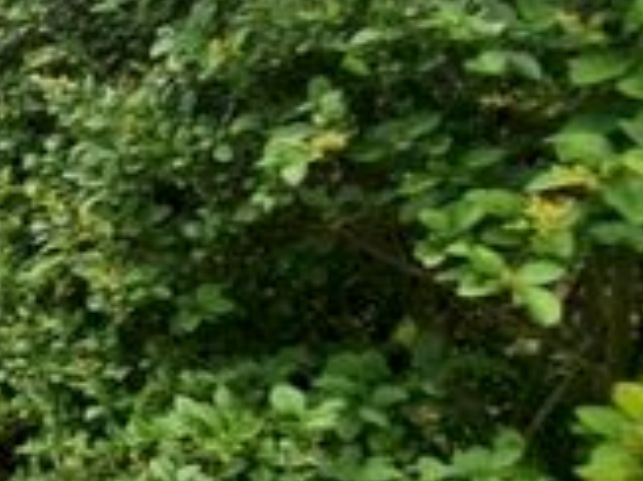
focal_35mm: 56
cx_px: -690
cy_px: 164
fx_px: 1039
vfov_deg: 25.9
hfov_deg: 18.5
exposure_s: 1/912
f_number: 2.2
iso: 50
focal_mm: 1.8
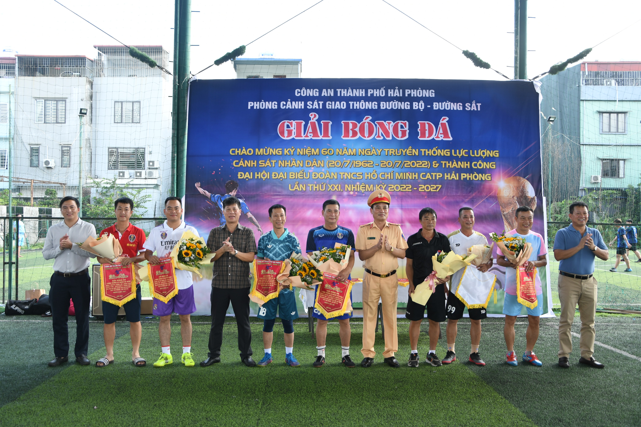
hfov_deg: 59.5
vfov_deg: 41.7
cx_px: 320
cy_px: 214
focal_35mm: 32
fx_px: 561
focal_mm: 21
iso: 200
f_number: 3.8
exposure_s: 1/200
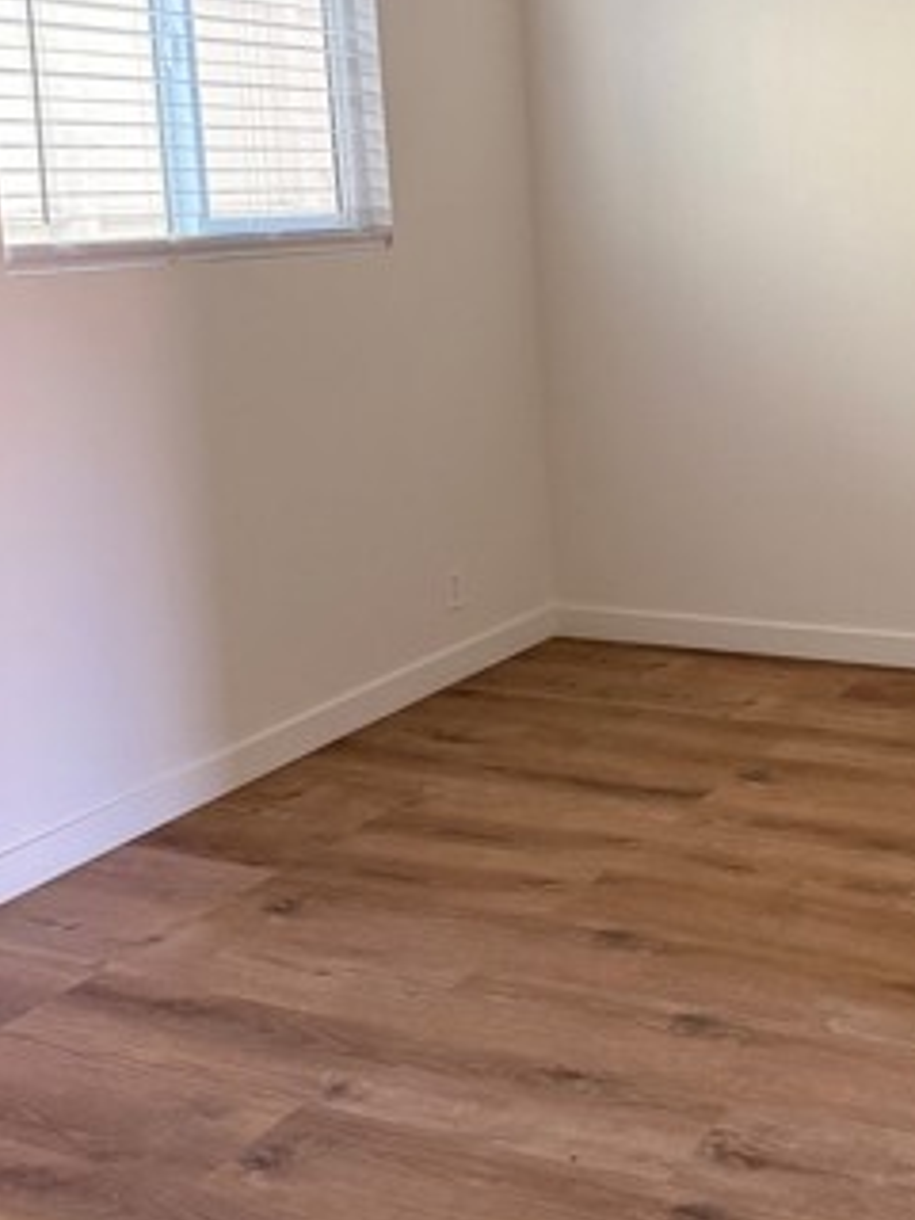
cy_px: 454
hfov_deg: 28.9
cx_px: 850
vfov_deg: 39.4
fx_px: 1692
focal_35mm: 48
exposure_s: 1/60
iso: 250
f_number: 1.78
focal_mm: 6.76
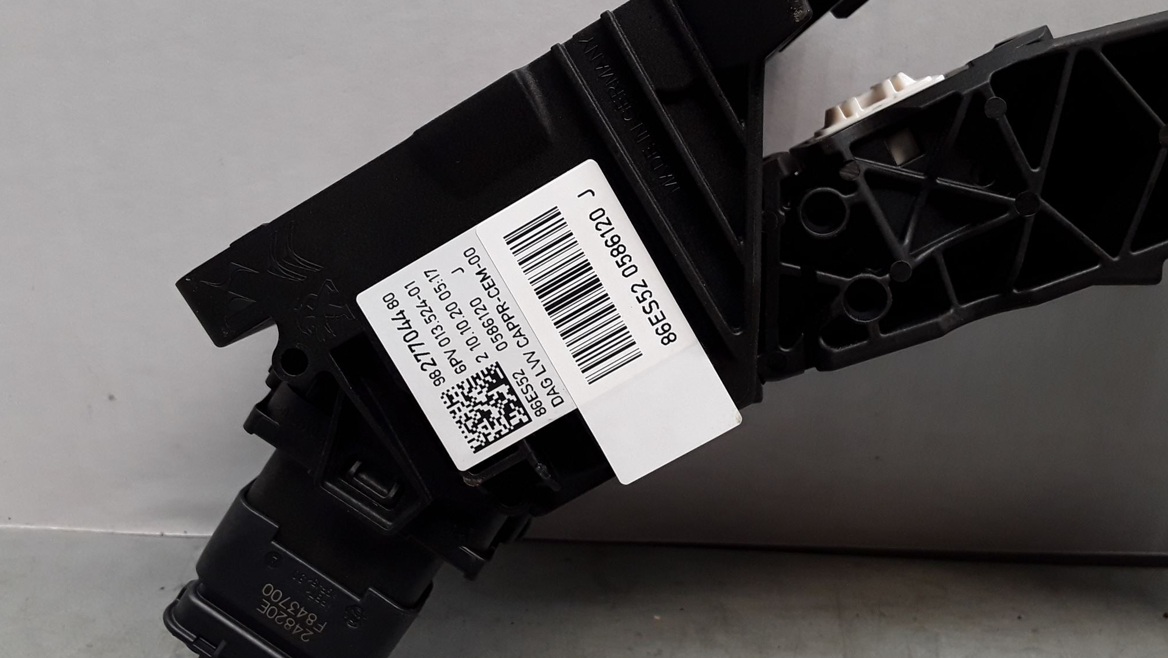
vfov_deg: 37.7
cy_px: 284
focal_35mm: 31
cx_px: 582
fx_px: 960
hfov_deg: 62.6
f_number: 1.9
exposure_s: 1/100
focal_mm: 2.91
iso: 64
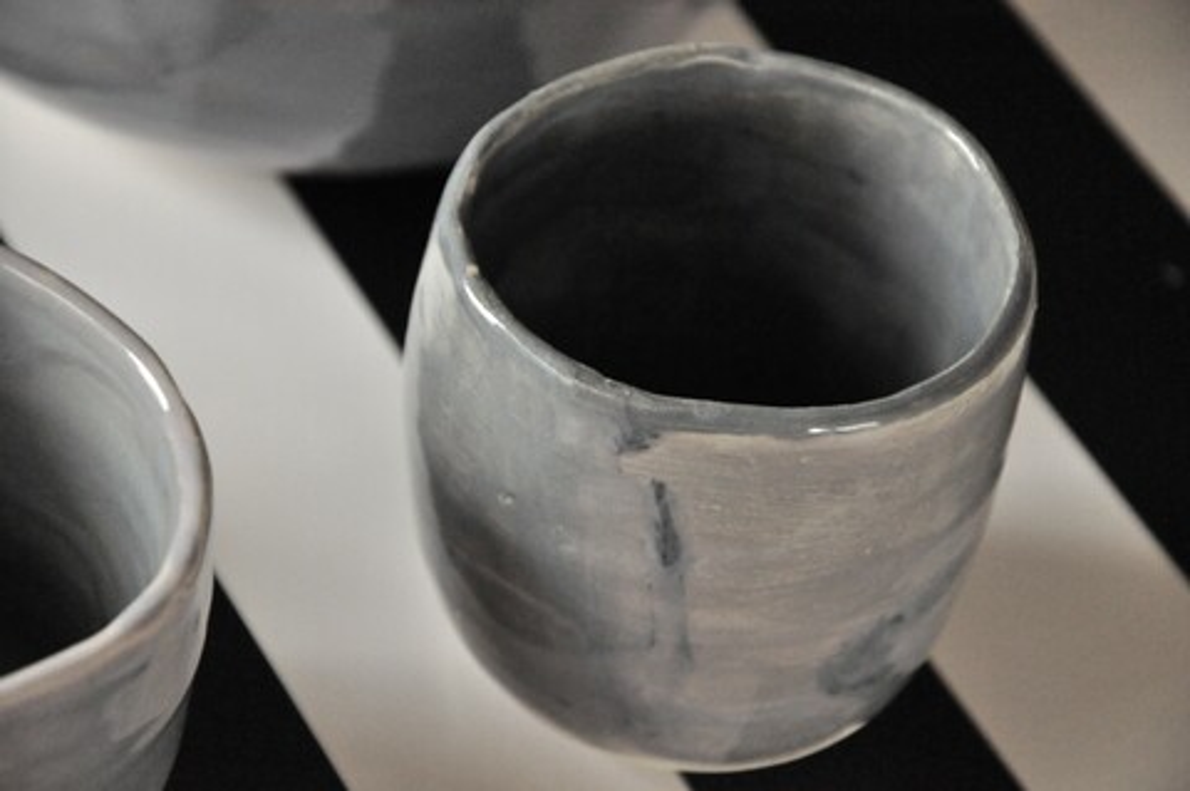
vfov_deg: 8.7
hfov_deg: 13.1
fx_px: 5201
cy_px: 396
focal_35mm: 158
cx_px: 595
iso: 1600
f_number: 7.1
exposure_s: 1/20
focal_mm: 105
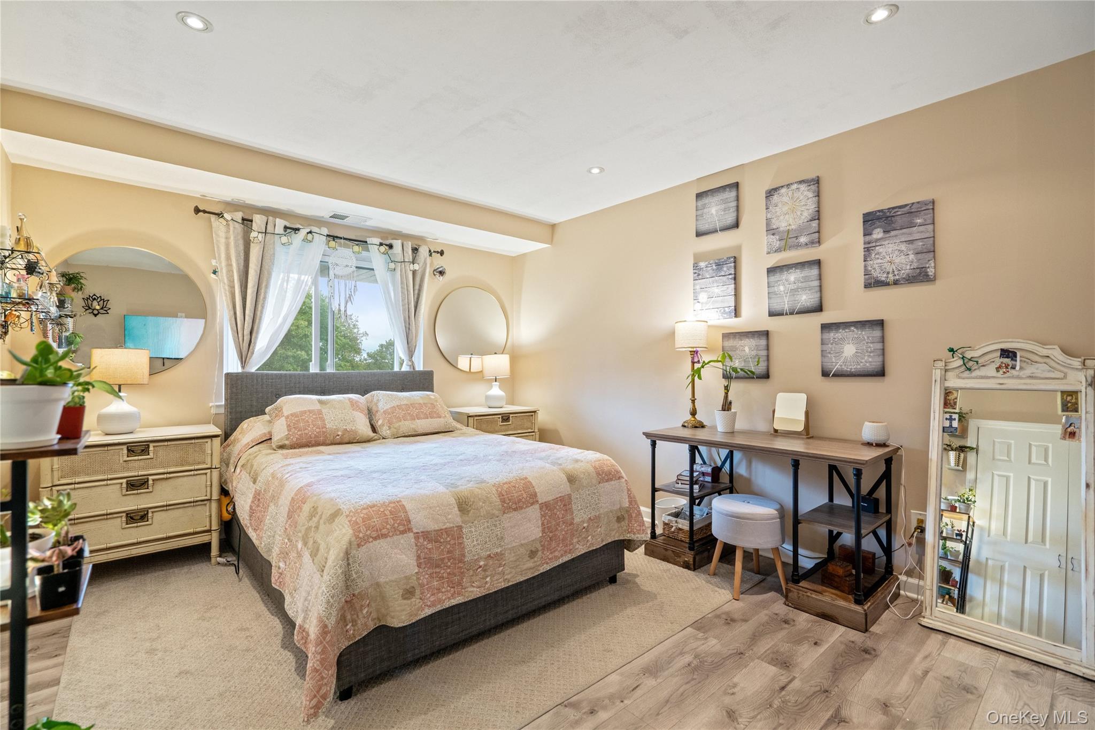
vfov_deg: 73.7
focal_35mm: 16
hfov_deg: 96.7
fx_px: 487
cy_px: 365
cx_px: 548
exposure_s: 1/10
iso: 1000
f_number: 5.6
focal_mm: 16
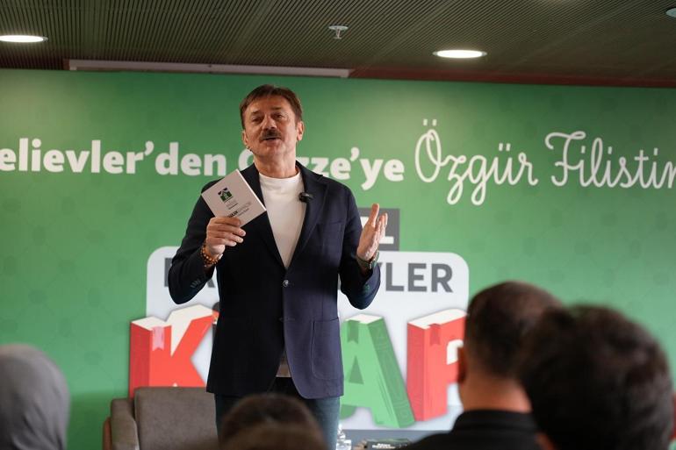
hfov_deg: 19.5
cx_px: 338
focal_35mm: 105
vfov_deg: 13.0
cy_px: 225
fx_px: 1971
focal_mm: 105
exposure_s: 1/160
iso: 2000
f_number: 4
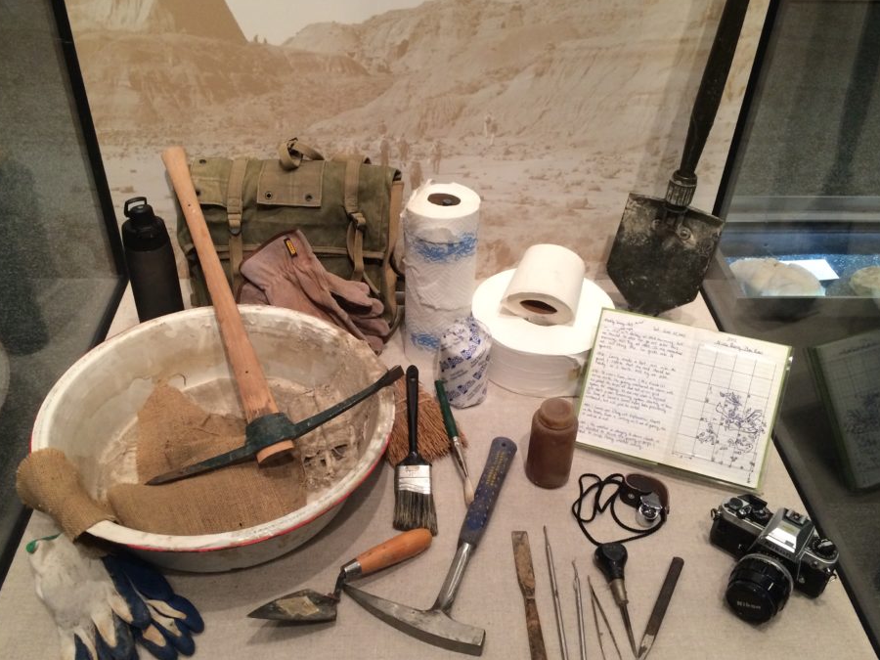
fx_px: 839
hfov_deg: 55.3
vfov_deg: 42.9
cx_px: 409
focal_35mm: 33
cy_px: 348
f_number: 2.2
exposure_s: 1/30
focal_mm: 4.15
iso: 160
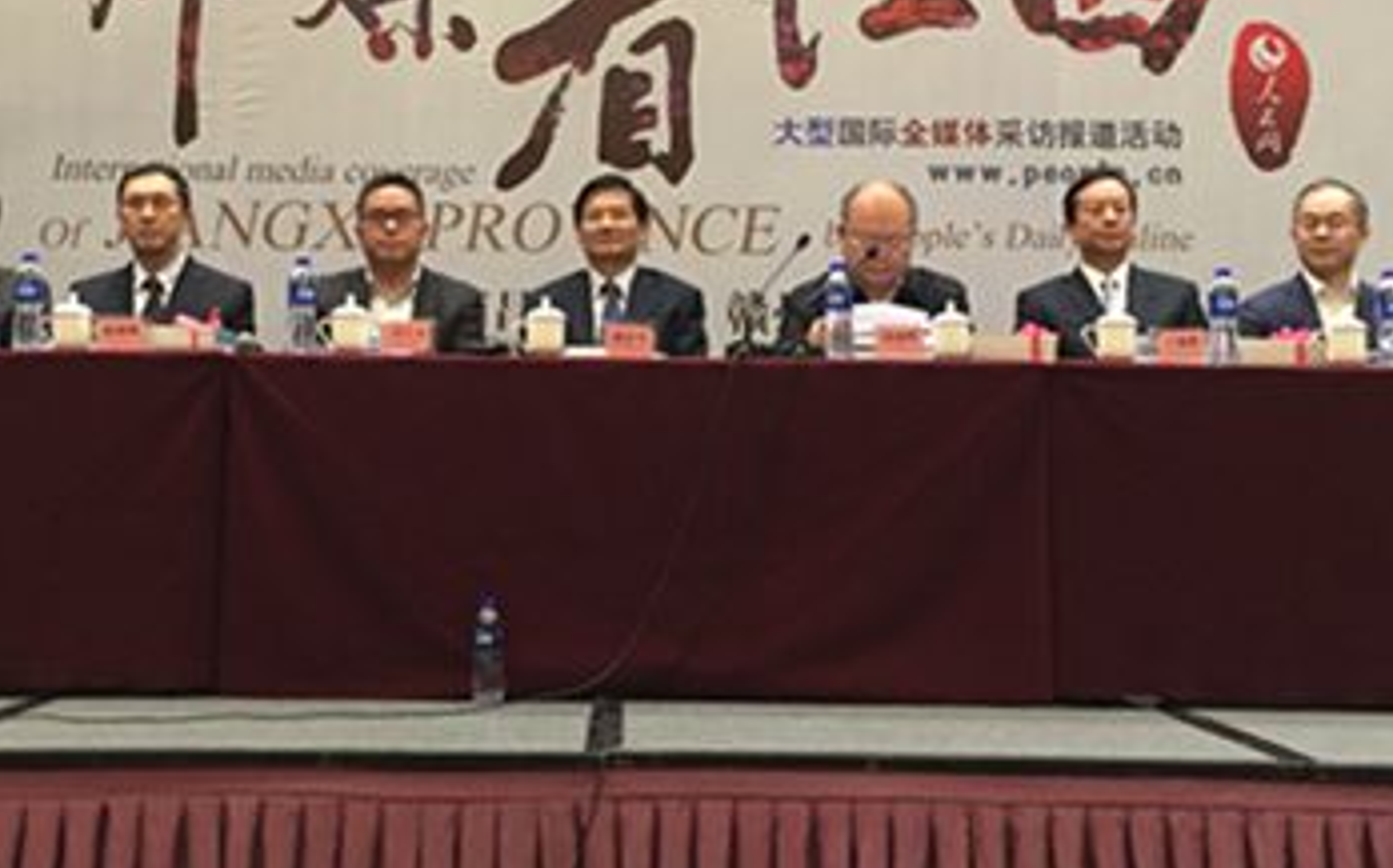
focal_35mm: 53
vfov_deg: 24.3
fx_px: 2011
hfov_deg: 38.2
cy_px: 308
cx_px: 620
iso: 200
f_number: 2.2
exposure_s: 1/33
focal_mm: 4.15
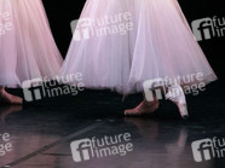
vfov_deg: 3.2
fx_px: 3025
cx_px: 70
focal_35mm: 466
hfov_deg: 4.3
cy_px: -4
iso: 6400
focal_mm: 200
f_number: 6.3
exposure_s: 1/320
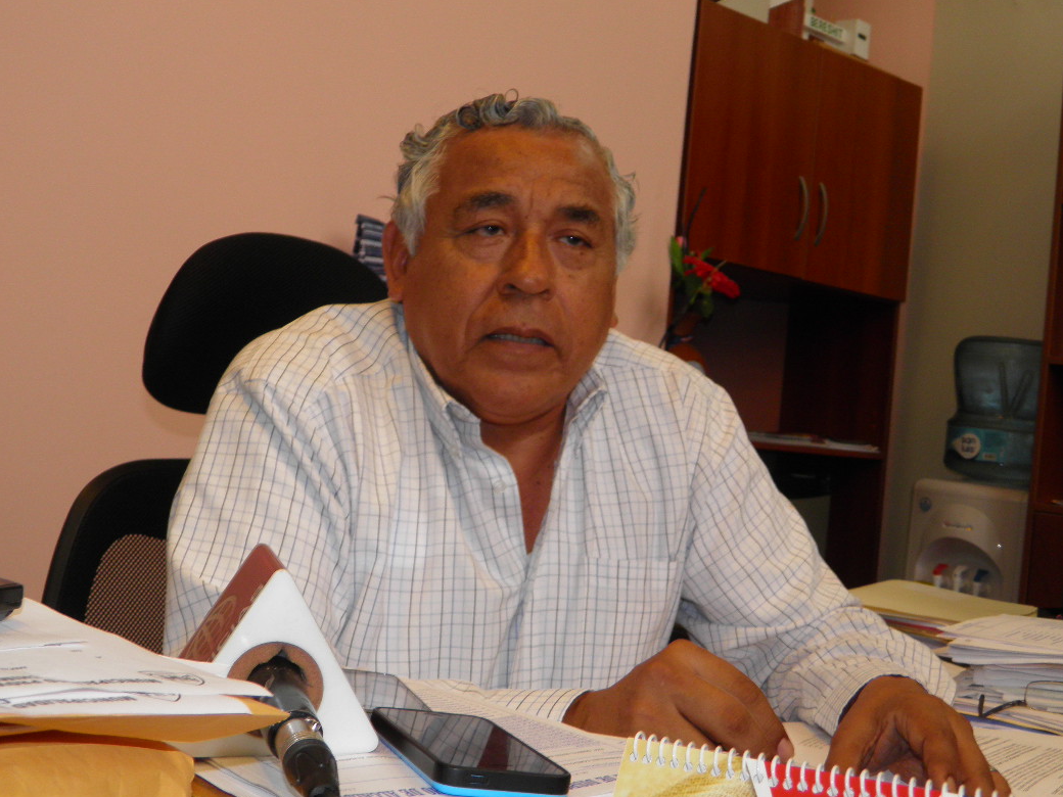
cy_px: 394
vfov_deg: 30.3
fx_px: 1474
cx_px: 505
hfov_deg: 39.6
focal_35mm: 48
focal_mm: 7.1
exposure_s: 1/60
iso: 100
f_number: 3.2
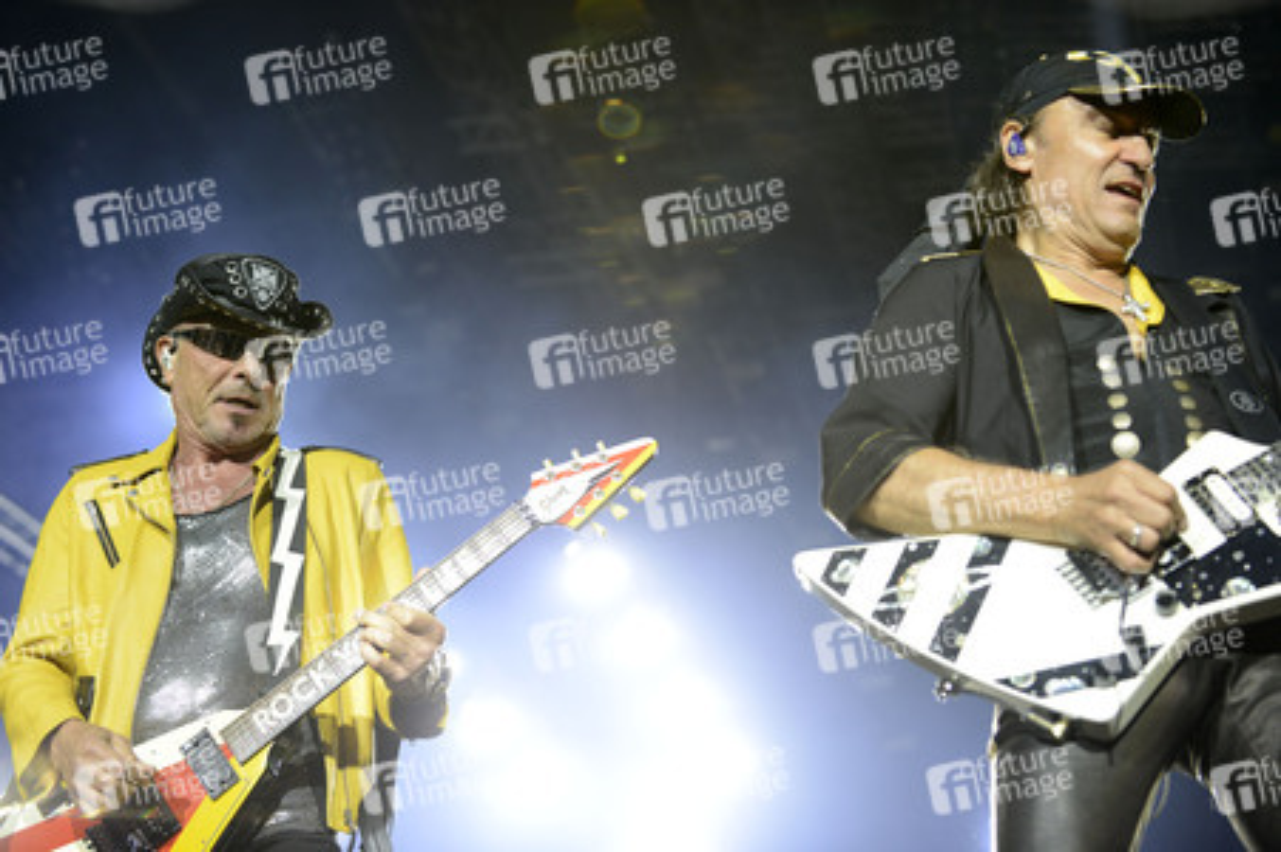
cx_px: 640
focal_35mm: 70
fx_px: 2489
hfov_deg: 28.9
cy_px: 426
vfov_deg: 19.4
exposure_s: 1/640
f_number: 4
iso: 1250
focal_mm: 70
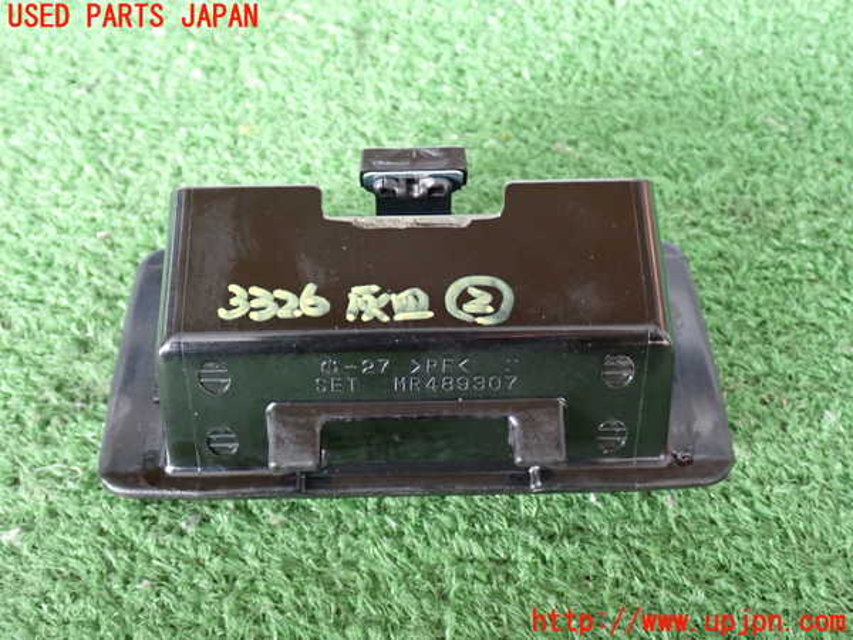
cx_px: 426
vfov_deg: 32.9
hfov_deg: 42.9
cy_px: 320
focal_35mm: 44
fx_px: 1084
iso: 800
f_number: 2.9
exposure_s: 1/30
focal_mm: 7.84
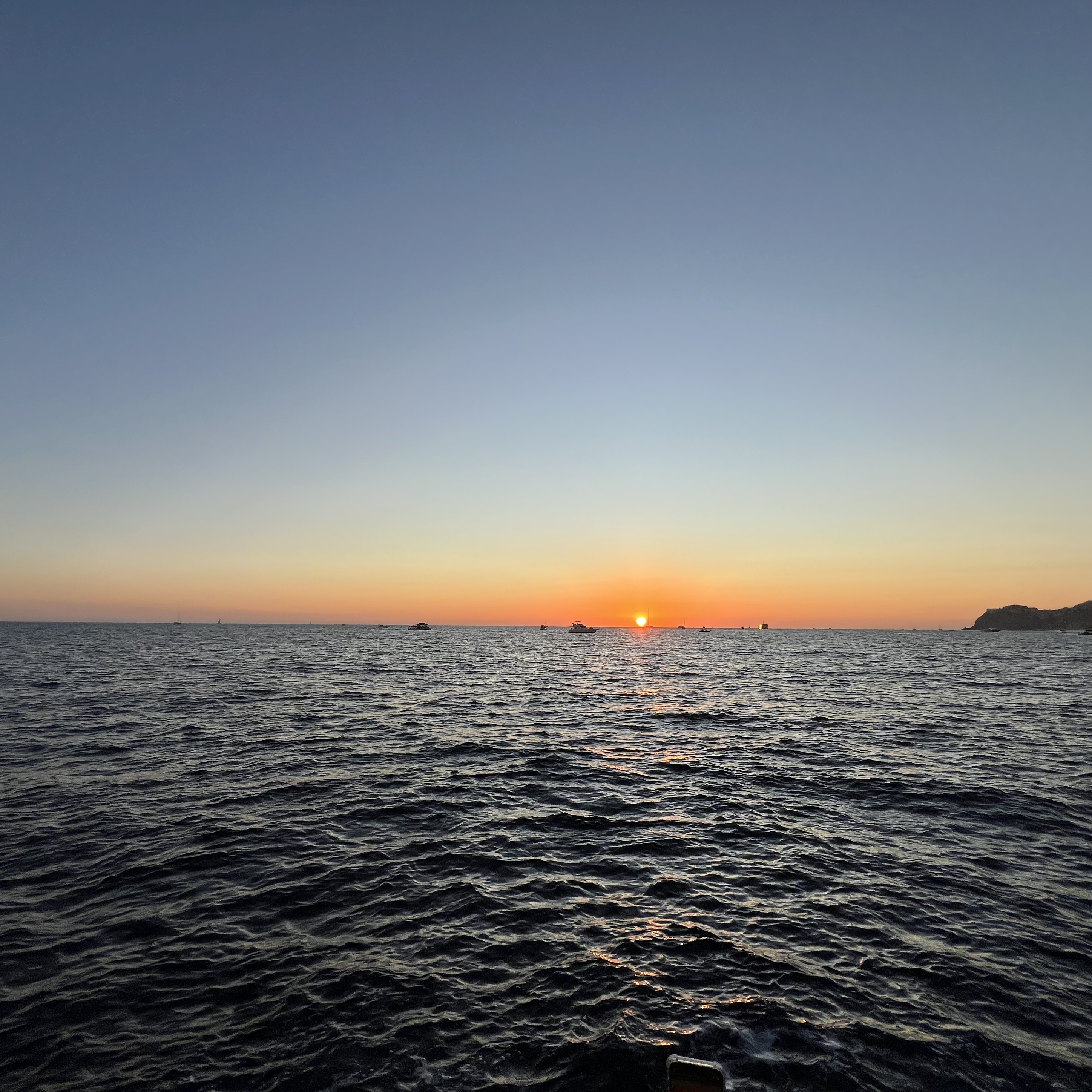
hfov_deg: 87.2
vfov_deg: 87.4
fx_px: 571
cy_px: 564
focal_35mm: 16
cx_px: 495
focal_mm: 1.57
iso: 32
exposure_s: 1/779
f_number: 1.8
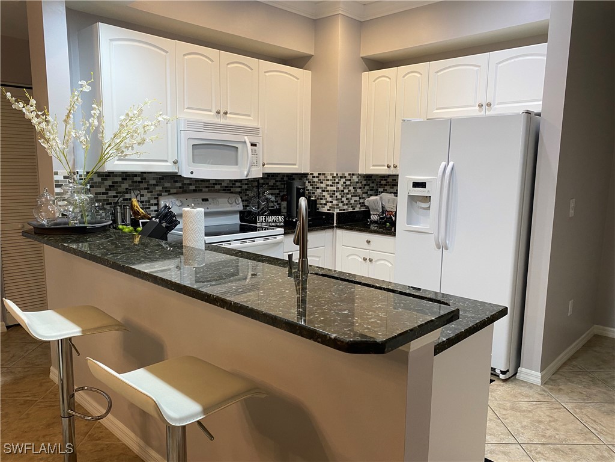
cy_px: 231
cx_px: 308
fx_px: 462
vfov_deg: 53.1
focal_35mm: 26
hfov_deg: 67.3
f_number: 1.8
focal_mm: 4.25
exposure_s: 1/60
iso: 100
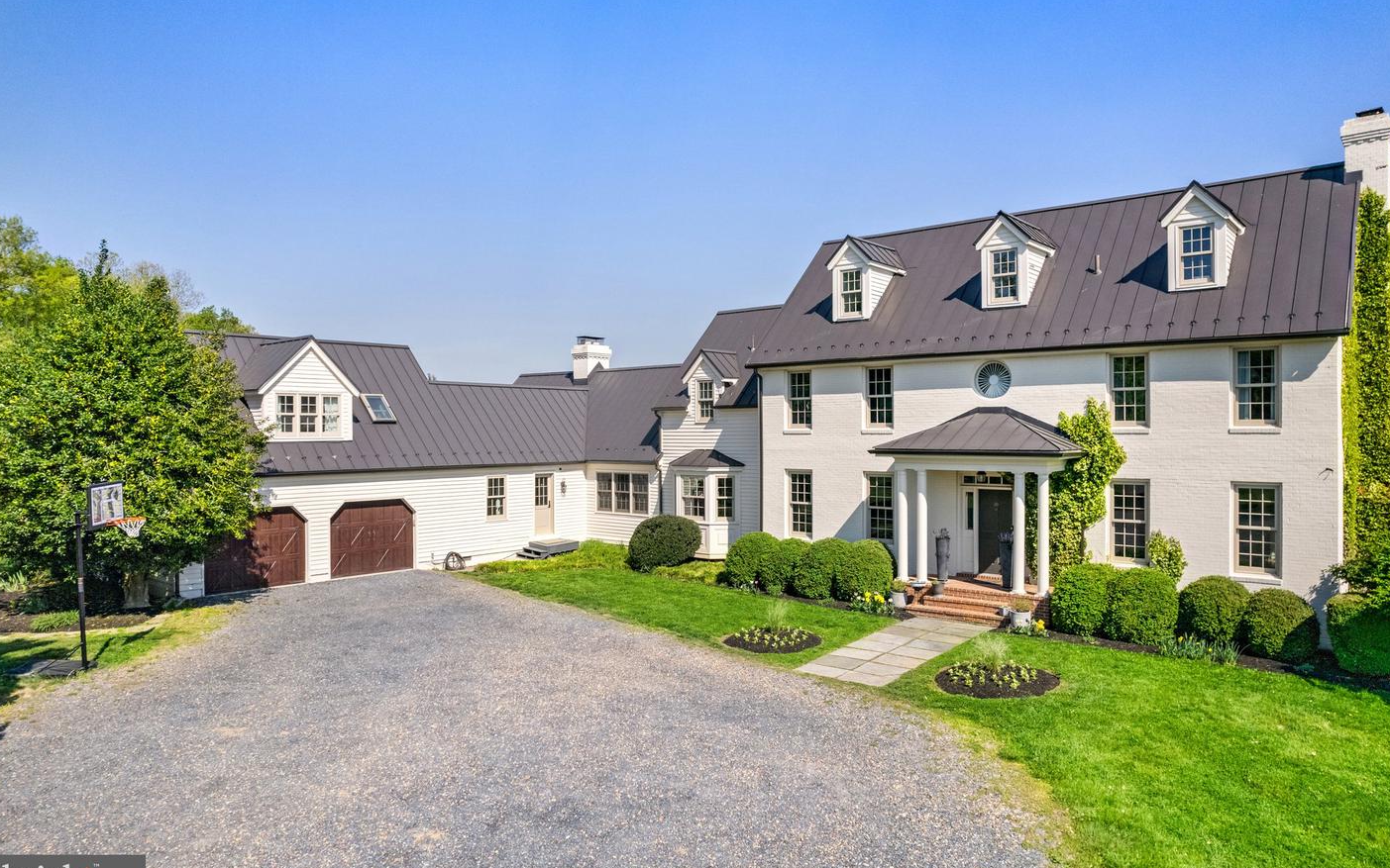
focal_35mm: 23
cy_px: 431
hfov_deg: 77.2
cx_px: 704
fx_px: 871
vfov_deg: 53.0
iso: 110
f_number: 2.8
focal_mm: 8.38
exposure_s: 1/6000
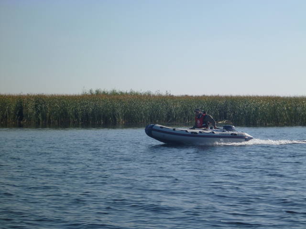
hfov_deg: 17.3
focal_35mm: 114
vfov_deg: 13.0
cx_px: 153
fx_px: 1008
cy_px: 114
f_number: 5.8
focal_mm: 20.3
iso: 100
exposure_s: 1/500
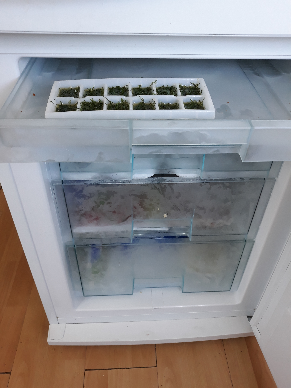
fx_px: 303
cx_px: 146
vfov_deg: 65.3
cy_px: 194
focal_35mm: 27
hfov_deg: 51.4
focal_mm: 3.71
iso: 100
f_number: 1.7
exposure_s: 1/50
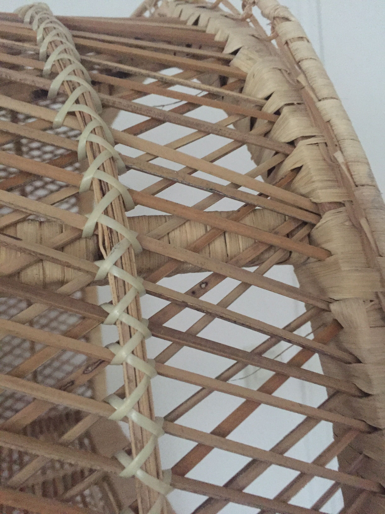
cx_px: 192
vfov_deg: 61.7
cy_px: 257
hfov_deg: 48.2
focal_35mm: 29
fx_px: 430
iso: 400
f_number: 2.2
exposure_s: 1/17
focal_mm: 4.15
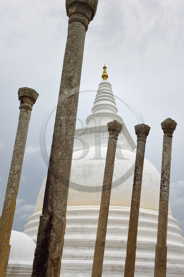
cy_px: 138
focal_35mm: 35
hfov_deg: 37.8
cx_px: 92
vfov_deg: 54.5
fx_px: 269
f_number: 16
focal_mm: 35
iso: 800
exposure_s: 1/250
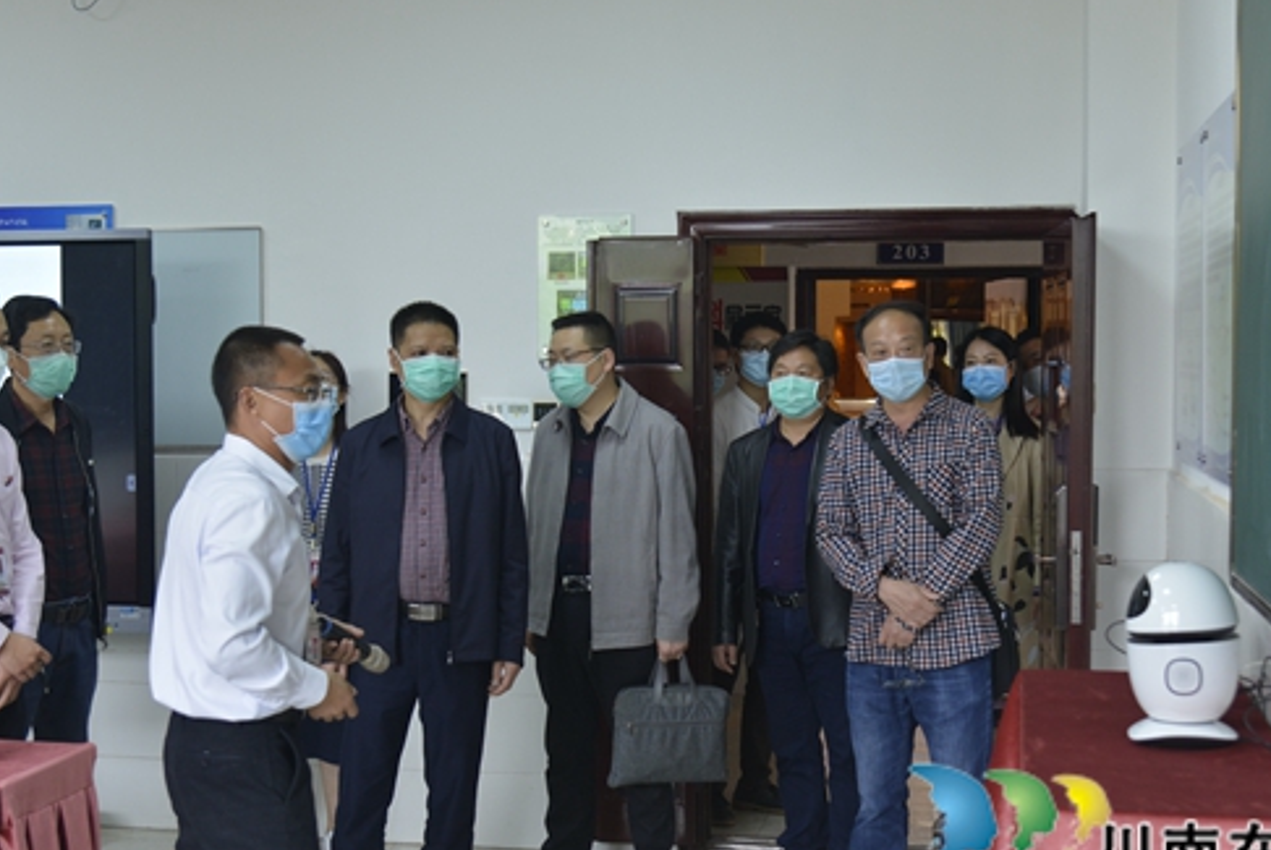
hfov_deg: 39.5
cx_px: 583
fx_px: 1767
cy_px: 412
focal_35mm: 50
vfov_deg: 27.0
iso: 1000
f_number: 4.5
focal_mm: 38
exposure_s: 1/100
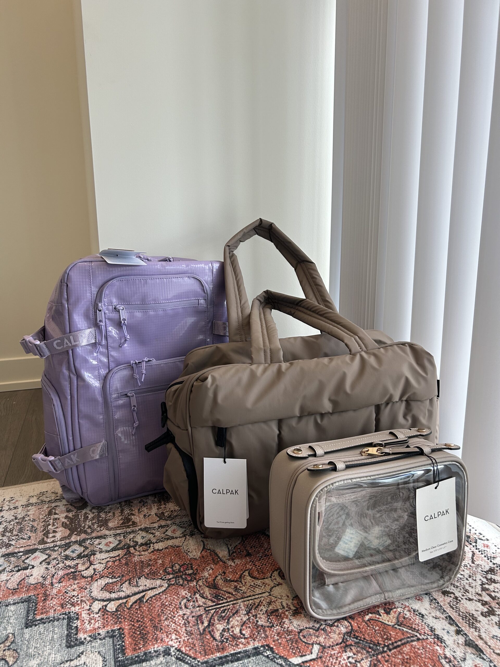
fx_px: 501
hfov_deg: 53.1
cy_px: 334
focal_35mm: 26
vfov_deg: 67.3
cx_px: 250
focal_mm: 5.7
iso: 80
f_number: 1.5
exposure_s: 1/120
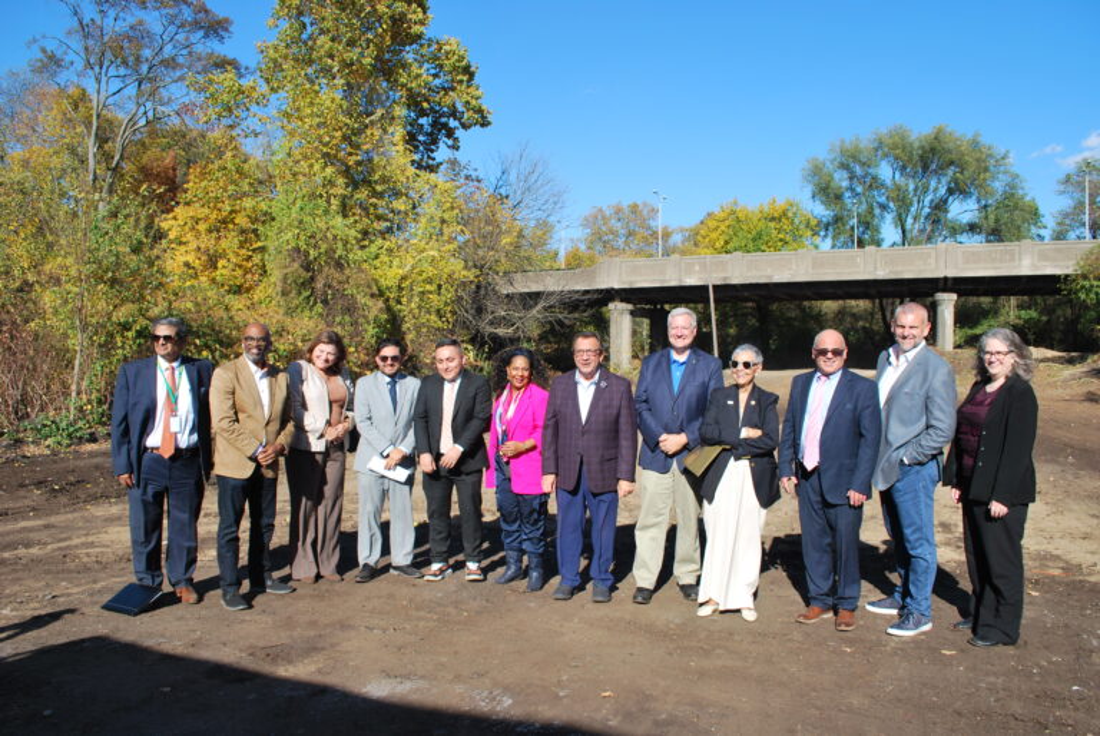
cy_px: 368
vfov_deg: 48.0
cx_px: 550
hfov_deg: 67.3
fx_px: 826
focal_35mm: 27
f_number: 8
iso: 100
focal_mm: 18
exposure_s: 1/250
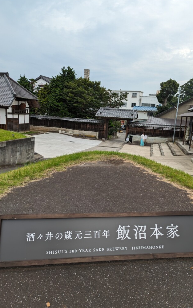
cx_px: 105
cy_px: 154
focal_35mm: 26
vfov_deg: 70.4
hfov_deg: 47.5
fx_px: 219
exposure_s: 1/407
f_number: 1.85
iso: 45
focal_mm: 6.81
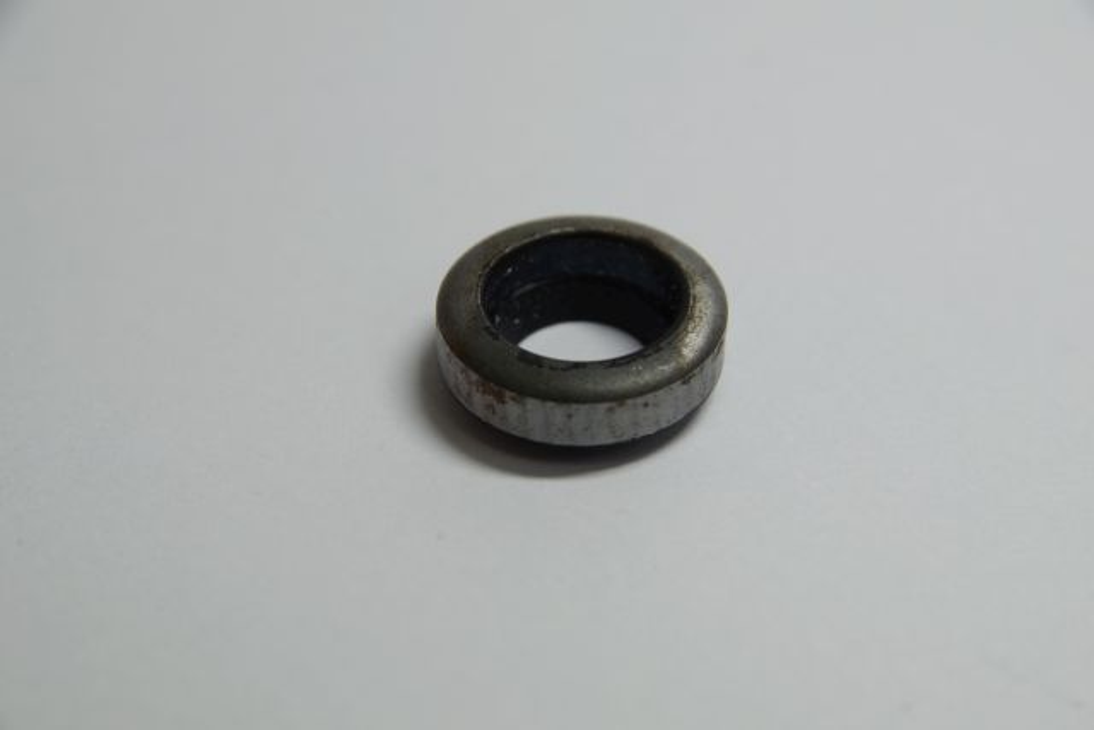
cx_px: 547
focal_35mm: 105
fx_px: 3191
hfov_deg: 19.5
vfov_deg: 13.0
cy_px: 365
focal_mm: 70
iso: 100
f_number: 8
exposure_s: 1/15
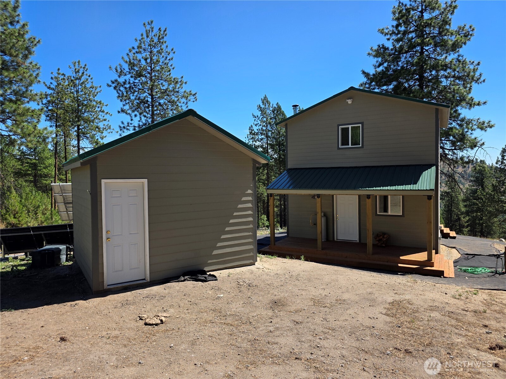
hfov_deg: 73.9
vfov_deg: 58.9
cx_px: 253
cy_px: 190
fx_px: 336
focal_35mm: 23
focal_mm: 6.3
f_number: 1.7
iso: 80
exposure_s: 1/3677
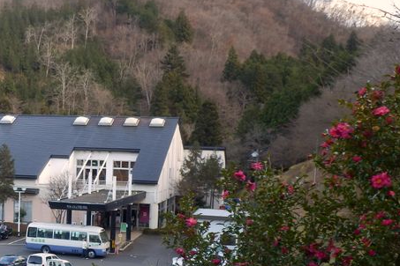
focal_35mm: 68
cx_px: 84
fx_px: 755
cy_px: 186
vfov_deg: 19.9
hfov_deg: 29.0
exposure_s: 1/50
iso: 80
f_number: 3.9
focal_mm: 6.6
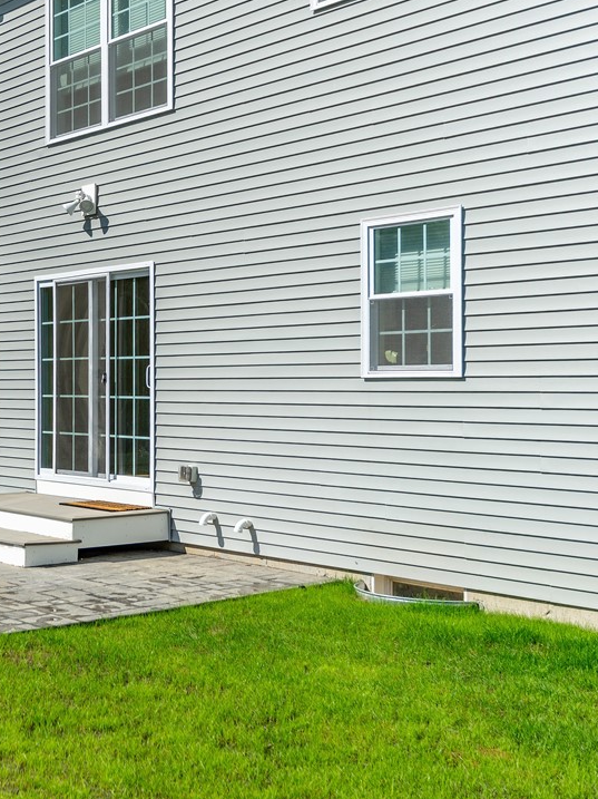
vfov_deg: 37.5
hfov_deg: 27.0
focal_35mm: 51
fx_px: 1176
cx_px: 0
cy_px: 398
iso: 100
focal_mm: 35
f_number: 6.3
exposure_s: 1/400
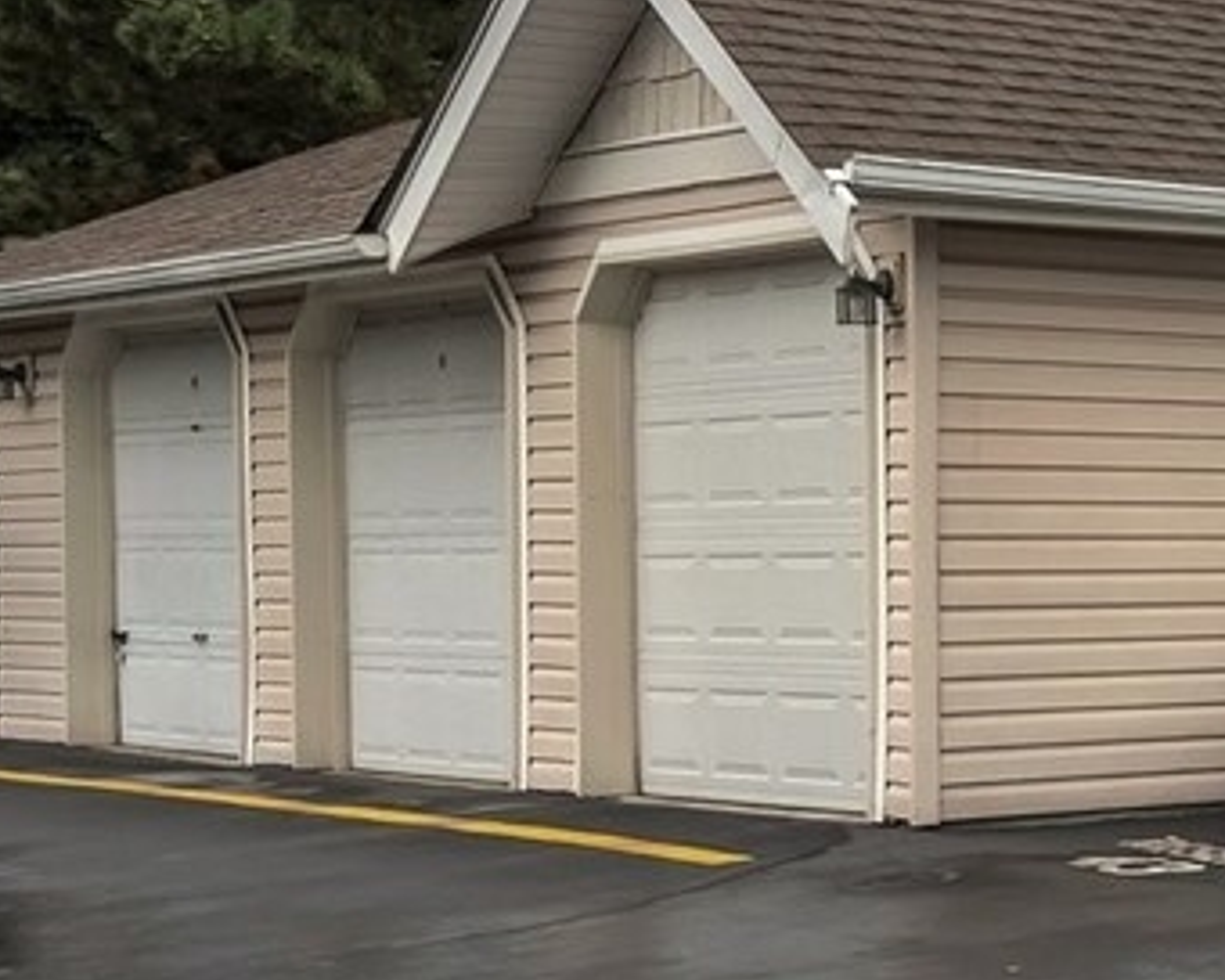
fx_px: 3227
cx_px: 3016
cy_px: 447
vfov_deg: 17.3
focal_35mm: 89
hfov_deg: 14.0
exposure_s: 1/320
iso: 250
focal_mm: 19
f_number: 7.1
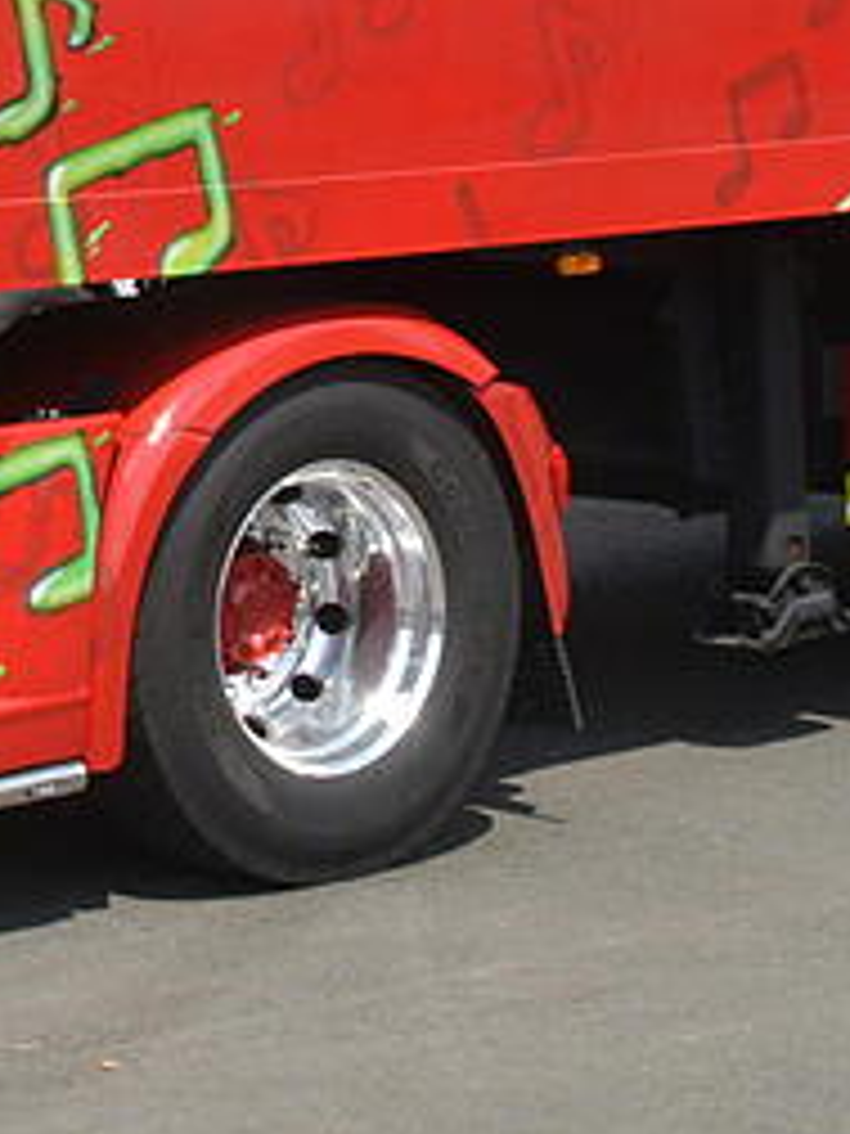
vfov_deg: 17.0
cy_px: -194
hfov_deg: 12.4
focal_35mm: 111
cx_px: -598
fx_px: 3634
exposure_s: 1/640
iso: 800
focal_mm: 18
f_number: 13
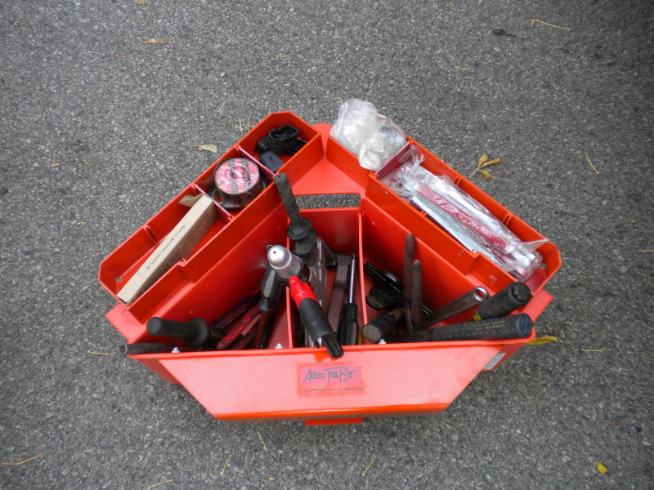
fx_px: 661
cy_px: 245
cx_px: 327
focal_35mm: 35
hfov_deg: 52.6
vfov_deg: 40.7
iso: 80
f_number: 3.1
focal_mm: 6.3
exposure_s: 1/170
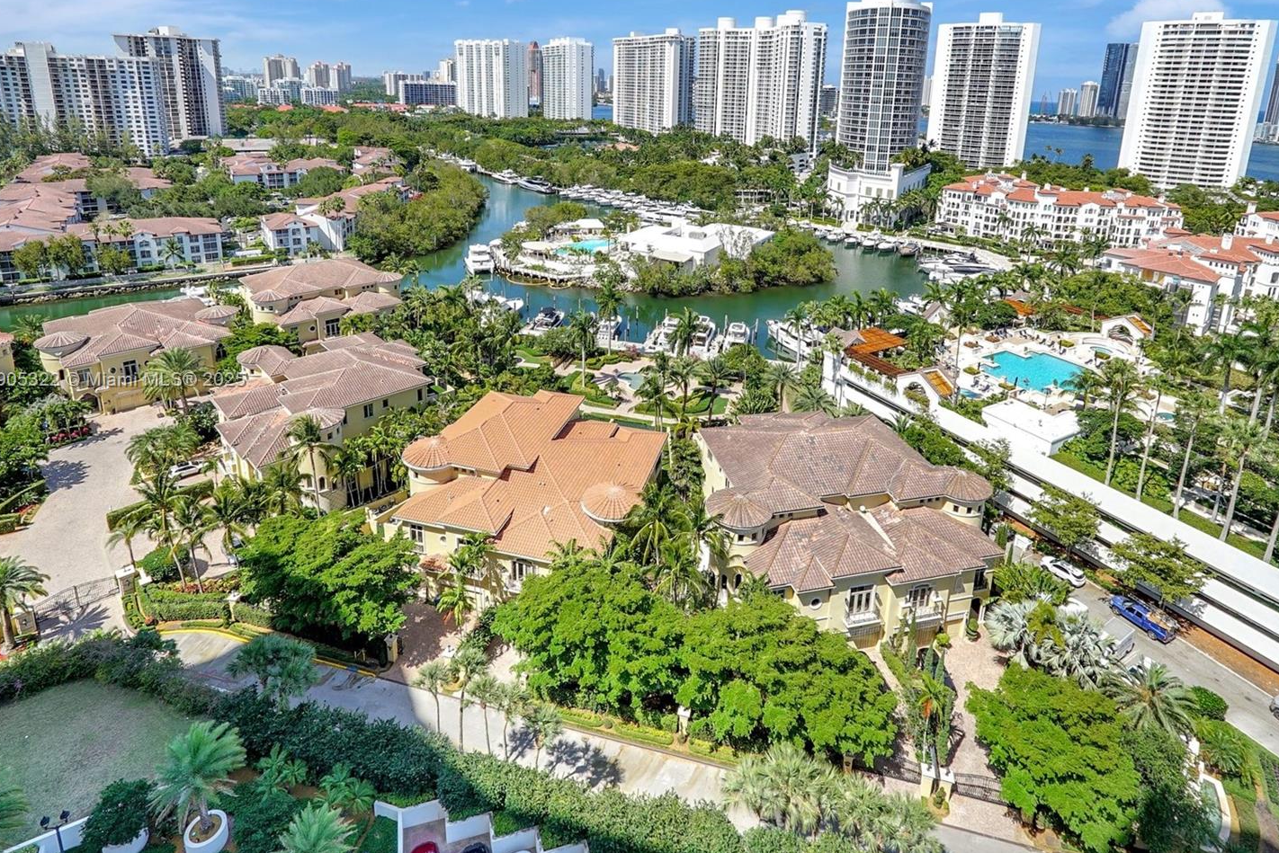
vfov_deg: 65.6
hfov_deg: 88.1
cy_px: 381
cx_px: 677
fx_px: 660
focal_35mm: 19
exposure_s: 1/800
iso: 640
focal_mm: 16.5
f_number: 13
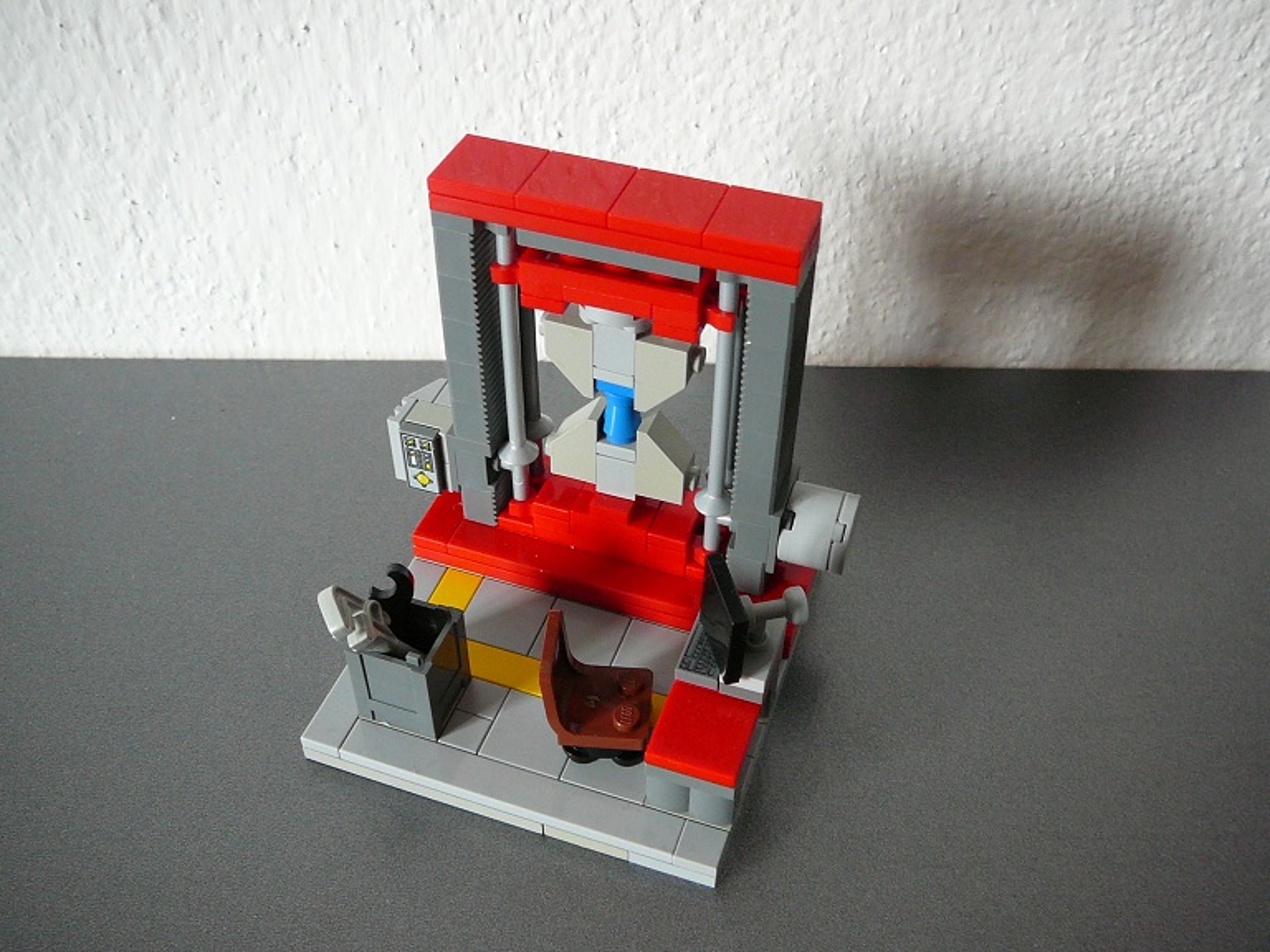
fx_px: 1284
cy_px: 476
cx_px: 635
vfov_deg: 40.7
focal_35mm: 35
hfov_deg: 52.6
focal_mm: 5.2
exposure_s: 1/15
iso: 200
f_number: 2.8
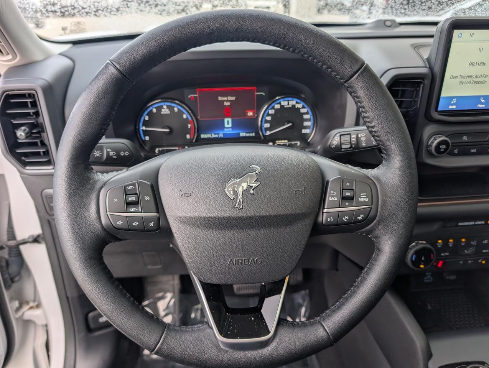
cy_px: 184
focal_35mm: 24
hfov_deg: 71.5
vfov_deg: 56.9
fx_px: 340
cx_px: 244
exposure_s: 1/81
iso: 20
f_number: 1.68
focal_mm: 6.9
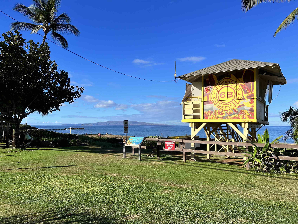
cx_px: 149
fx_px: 224
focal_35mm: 26
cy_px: 112
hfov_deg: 67.3
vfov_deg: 53.1
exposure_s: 1/6579
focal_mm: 5.7
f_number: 1.5
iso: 50
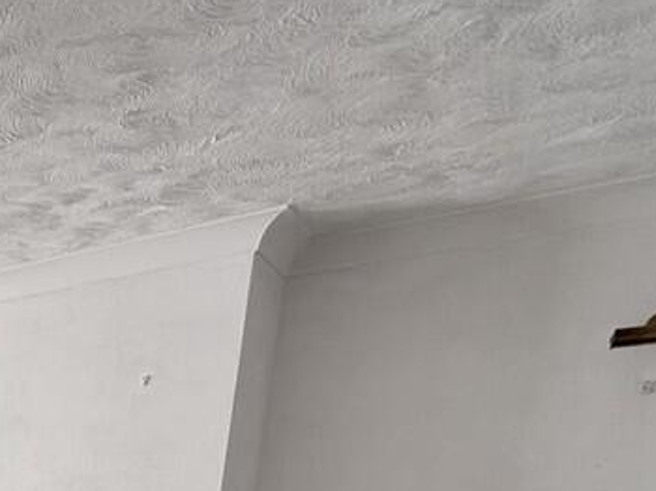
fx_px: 776
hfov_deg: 32.2
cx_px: -232
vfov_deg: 26.7
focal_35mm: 41
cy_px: 710
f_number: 2.2
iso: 80
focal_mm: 2.22
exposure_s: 1/99
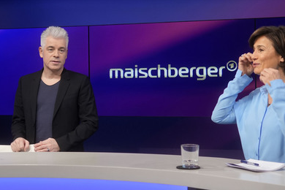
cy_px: 107
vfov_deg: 26.0
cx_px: 160
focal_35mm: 52
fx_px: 412
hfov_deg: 38.1
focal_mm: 30
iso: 640
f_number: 2.2
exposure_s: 1/200
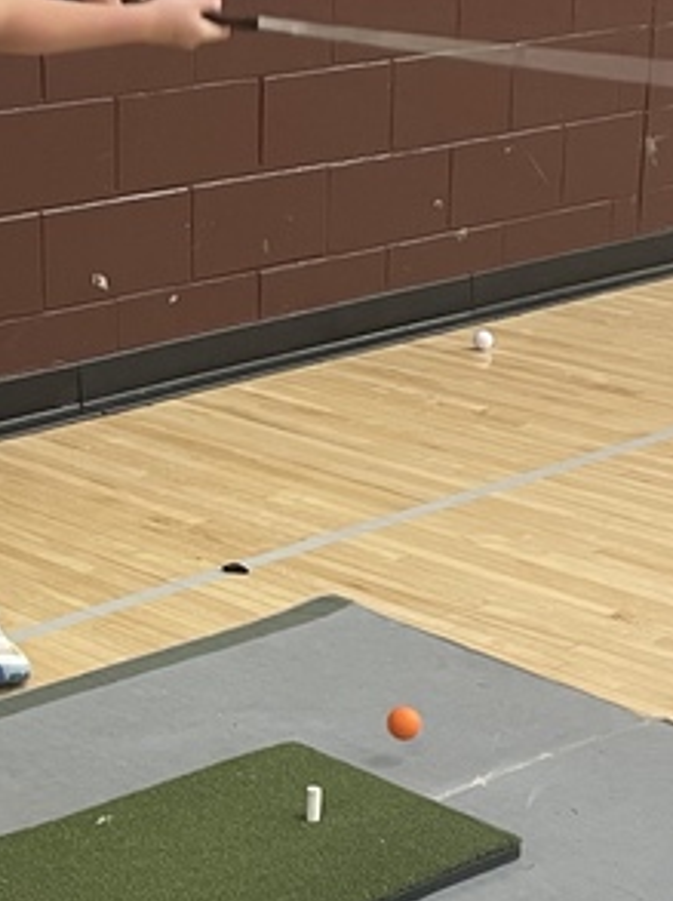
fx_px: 2364
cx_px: 43
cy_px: 440
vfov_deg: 21.6
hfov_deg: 16.0
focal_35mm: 91
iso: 125
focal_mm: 4.2
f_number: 1.6
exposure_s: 1/82
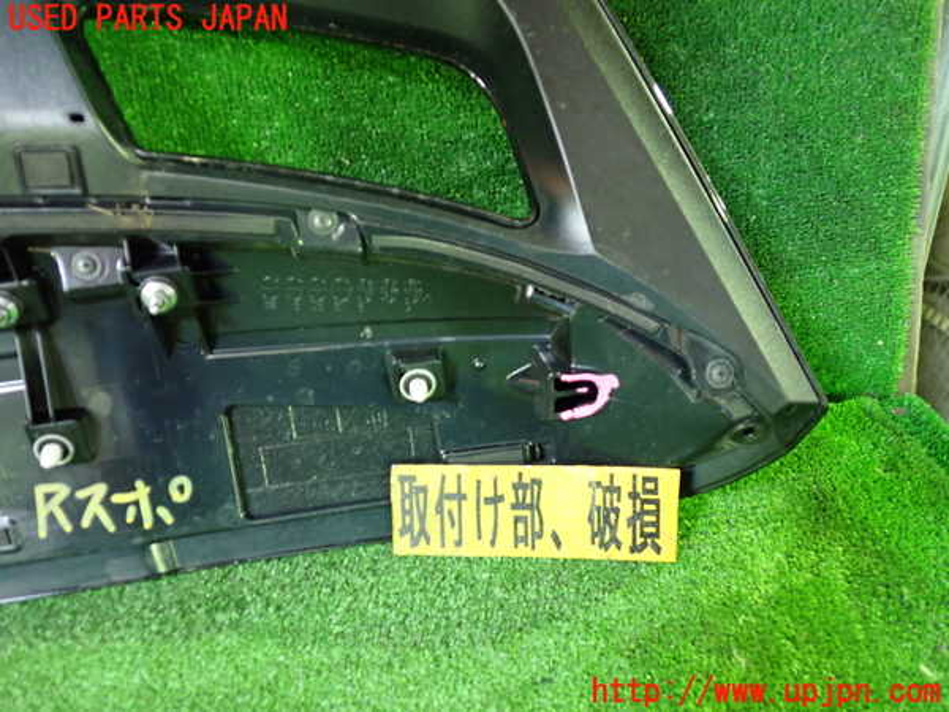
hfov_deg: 60.0
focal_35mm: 30
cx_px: 474
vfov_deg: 46.8
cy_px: 356
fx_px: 822
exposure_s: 1/13
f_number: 2.3
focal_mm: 5.4
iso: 800
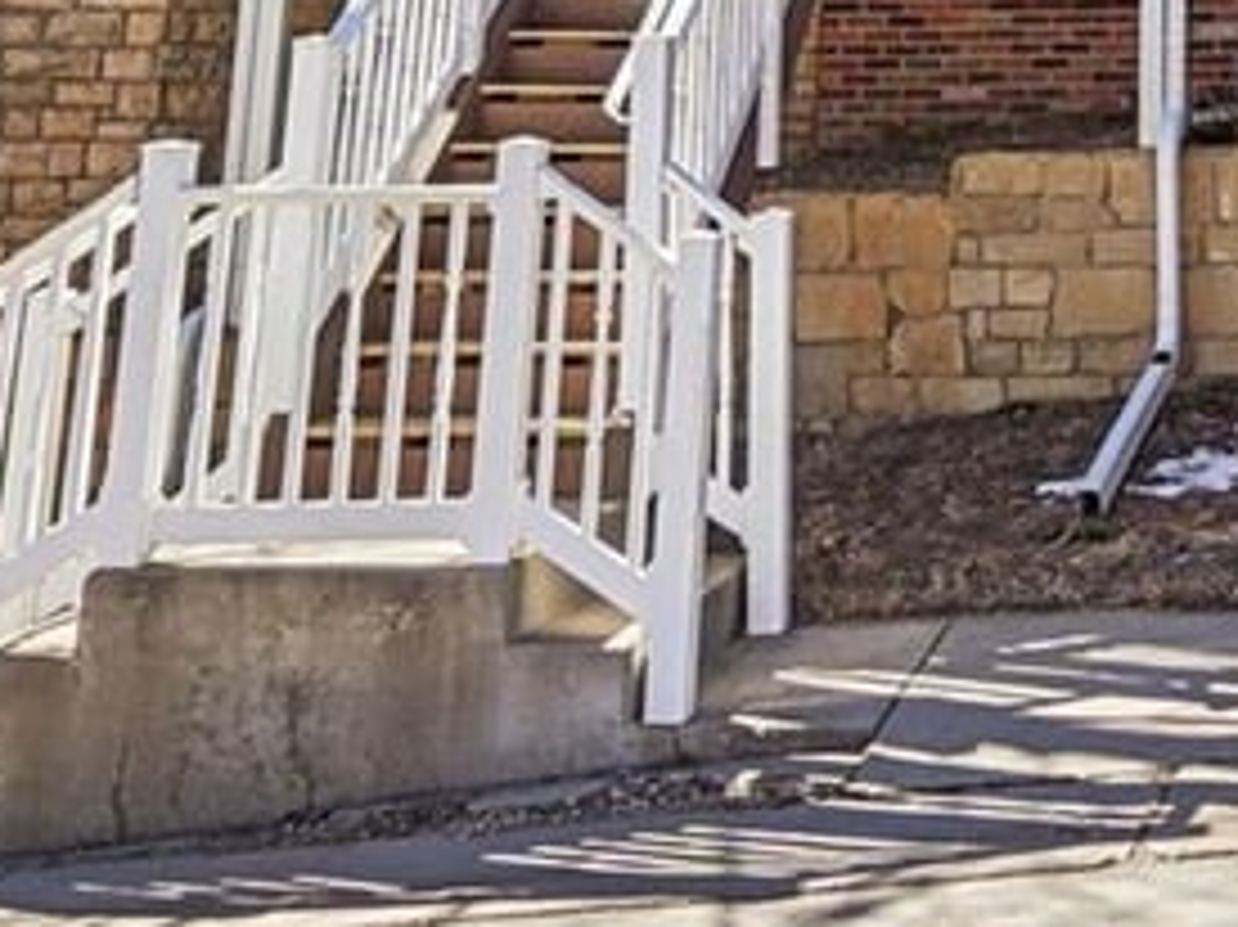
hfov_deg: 27.4
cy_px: -668
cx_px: 1445
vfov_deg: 18.8
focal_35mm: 63
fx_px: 2252
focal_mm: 10
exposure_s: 1/100
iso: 100
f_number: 8
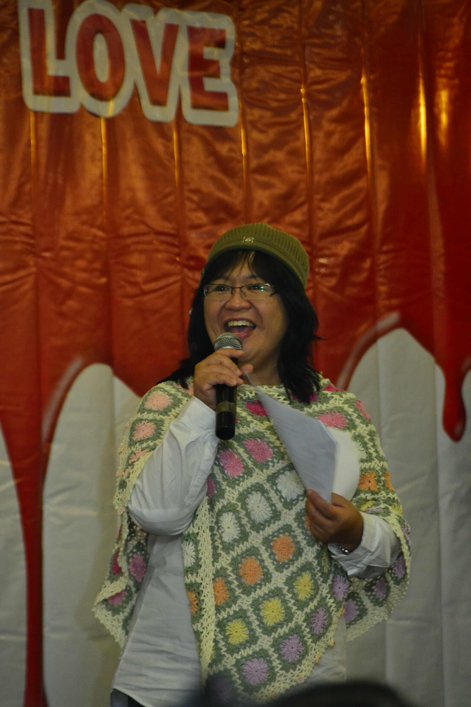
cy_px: 354
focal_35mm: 300
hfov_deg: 4.6
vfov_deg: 6.9
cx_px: 236
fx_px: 5887
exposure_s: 1/60
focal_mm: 200
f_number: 5.6
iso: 1600
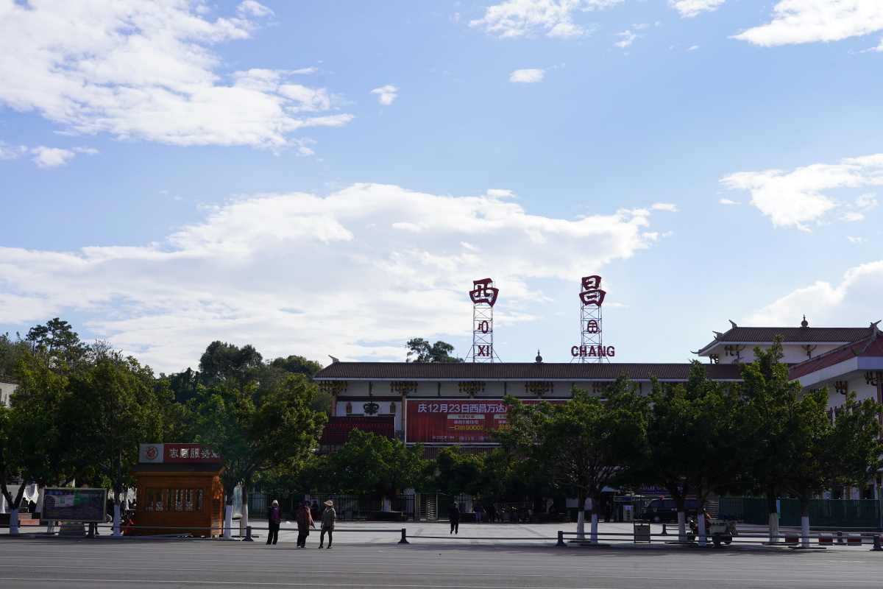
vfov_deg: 28.1
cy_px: 294
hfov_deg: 41.1
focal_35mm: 48
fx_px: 1177
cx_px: 442
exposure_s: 1/200
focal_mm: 48
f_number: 10
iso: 100
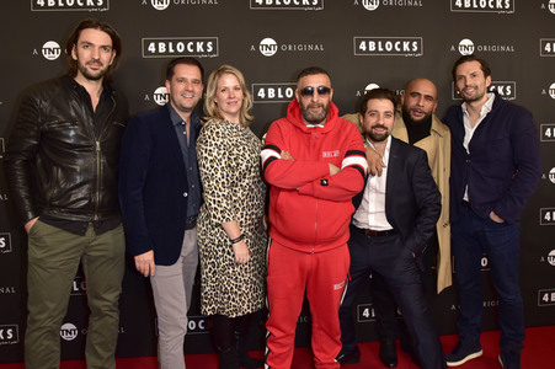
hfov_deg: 73.8
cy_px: 184
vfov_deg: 53.1
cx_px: 278
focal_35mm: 24
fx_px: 370
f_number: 8
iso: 2000
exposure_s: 1/250
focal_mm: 24
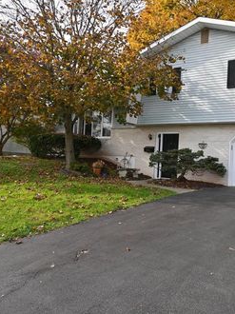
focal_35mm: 35
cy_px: 157
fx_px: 317
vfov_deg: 52.7
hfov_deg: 39.8
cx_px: 170
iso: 200
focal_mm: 16
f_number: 5
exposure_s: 1/250
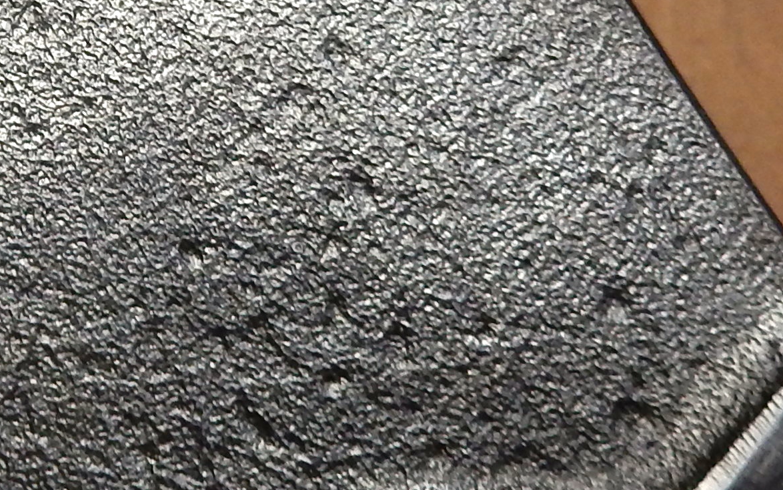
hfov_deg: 18.7
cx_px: -206
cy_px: -334
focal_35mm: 104
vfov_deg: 11.8
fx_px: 2219
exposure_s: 1/30
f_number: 3.7
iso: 125
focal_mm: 4.5
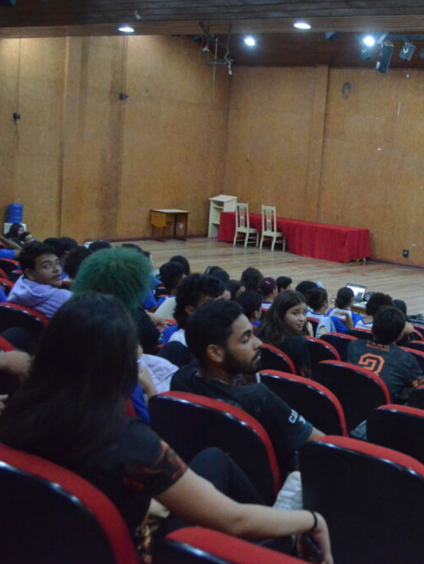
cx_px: 384
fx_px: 783
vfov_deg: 39.6
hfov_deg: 29.0
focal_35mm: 48
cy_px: 282
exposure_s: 1/40
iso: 6400
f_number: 4
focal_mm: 22
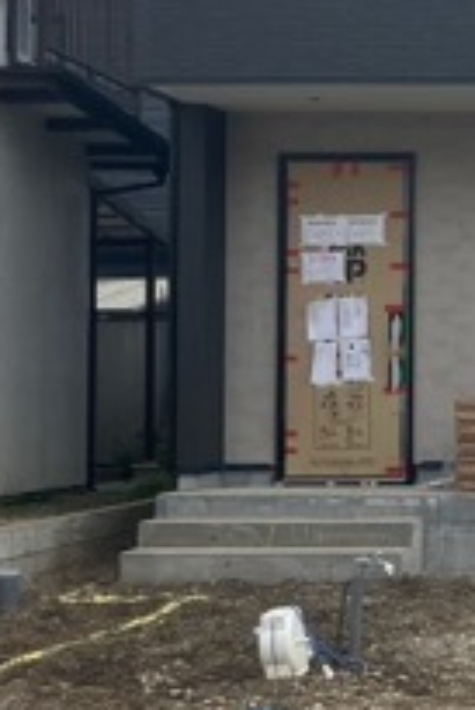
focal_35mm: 91
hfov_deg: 13.9
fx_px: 1798
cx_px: 763
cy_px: 305
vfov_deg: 22.3
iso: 32
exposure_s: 1/771
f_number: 1.8
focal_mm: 3.99
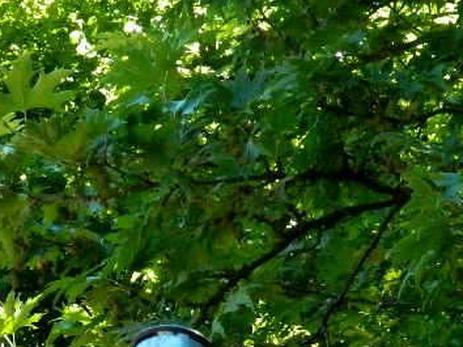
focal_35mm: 184
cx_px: 163
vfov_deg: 7.9
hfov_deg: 10.7
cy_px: 517
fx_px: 2459
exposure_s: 1/400
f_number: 3.8
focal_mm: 10.2
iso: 400
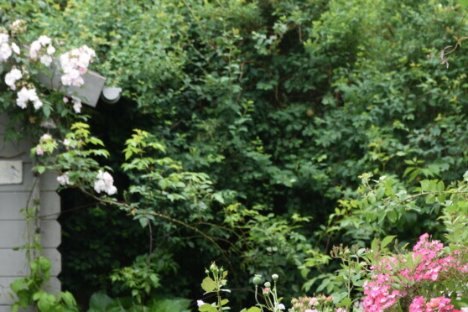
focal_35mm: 274
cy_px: 235
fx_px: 3563
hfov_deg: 7.5
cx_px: 240
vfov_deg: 5.0
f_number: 6.3
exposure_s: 1/250
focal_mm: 85
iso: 200
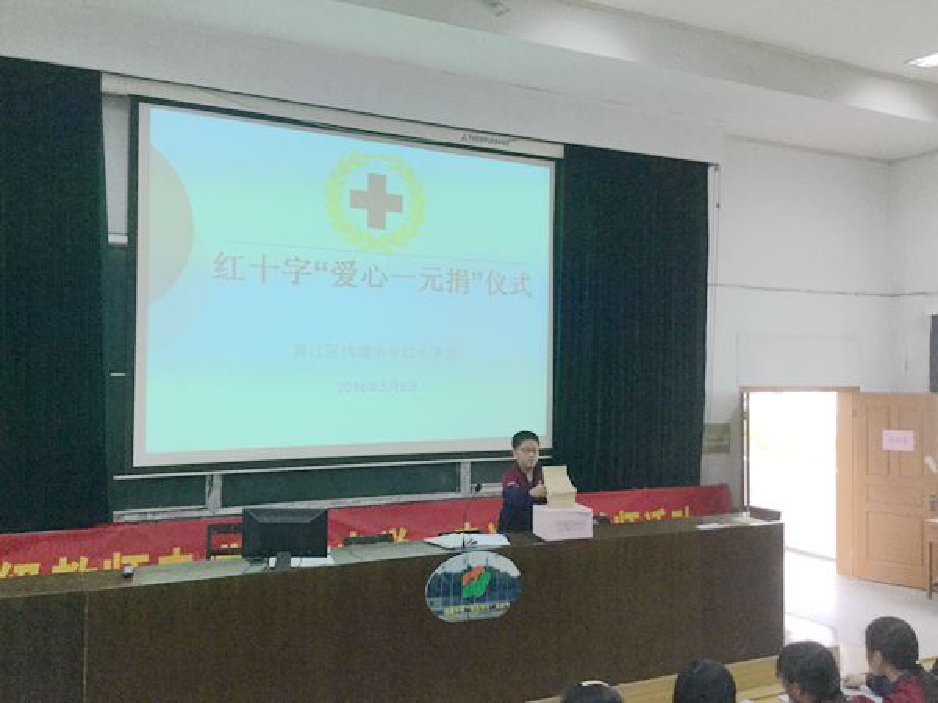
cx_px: 469
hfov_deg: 58.4
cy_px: 352
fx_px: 840
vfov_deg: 45.4
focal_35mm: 31
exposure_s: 1/33
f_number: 2.4
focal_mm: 3.3
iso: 160
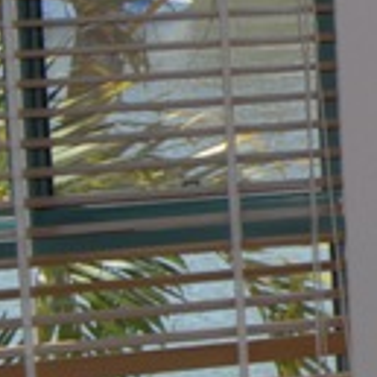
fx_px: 2041
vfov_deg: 10.4
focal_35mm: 166
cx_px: 1046
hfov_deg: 9.0
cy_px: -70
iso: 100
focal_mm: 21
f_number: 11
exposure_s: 1/50
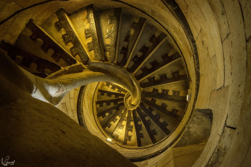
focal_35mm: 30
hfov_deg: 61.9
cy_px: 84
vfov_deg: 43.6
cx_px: 126
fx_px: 209
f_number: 2.8
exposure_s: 1/60
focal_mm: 20
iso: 800
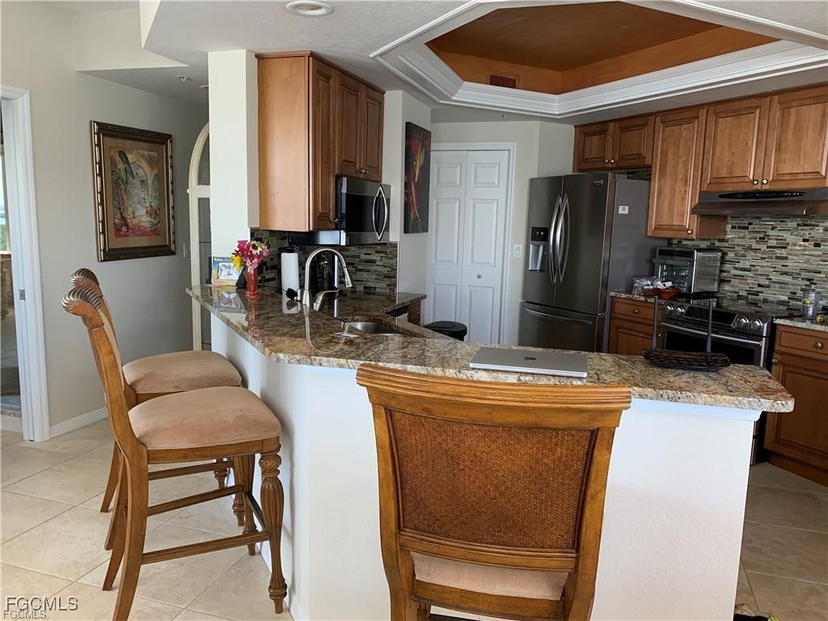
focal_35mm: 26
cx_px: 414
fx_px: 622
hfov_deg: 67.3
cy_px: 310
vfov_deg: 53.1
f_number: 1.8
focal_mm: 4.25
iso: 100
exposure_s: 1/60
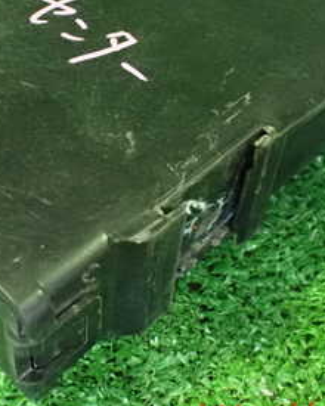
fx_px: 769
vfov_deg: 29.1
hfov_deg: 23.7
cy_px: 105
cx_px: 90
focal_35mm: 64
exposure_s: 1/25
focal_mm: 5.4
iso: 1600
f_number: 2.3
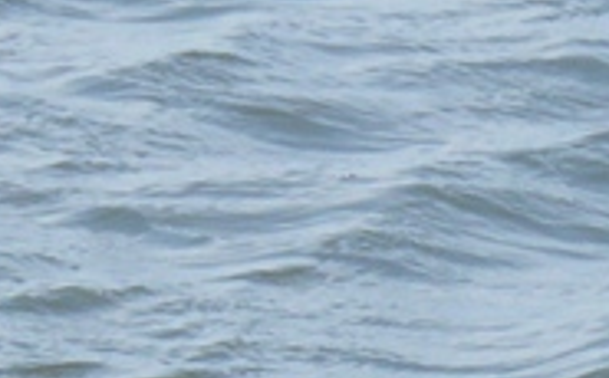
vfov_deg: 0.9
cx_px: 747
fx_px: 24344
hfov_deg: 1.4
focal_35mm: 1469
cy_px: 680
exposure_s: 1/500
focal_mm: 42.8
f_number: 5.9
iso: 200
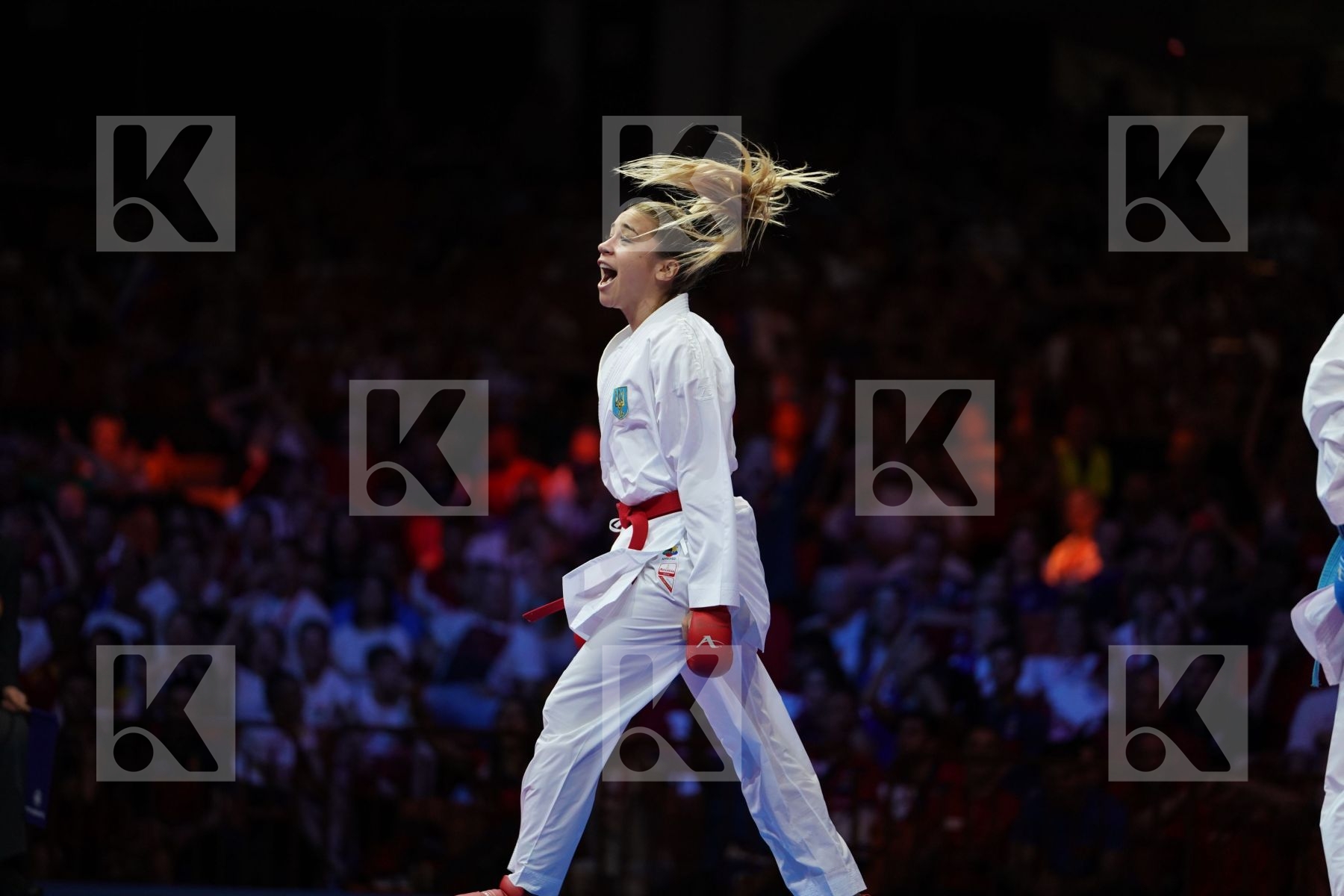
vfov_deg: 7.5
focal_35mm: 184
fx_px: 6869
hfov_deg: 11.2
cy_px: 448
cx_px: 672
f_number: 2.8
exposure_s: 1/1000
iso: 1250
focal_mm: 184
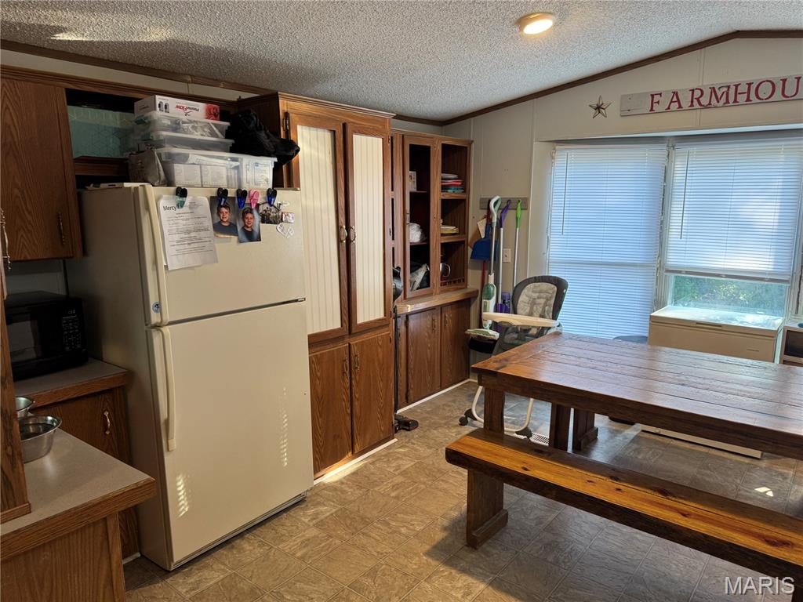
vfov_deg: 56.8
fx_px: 557
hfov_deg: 71.6
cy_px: 301
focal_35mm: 24
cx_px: 402
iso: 125
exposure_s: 1/60
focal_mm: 6.76
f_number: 1.78
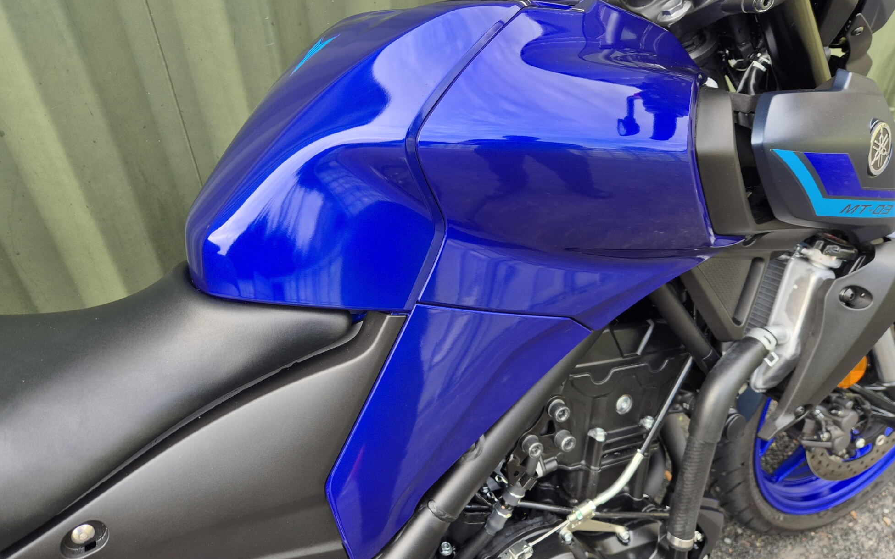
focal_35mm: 25
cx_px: 444
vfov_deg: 49.2
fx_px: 610
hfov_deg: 72.5
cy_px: 251
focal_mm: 5.4
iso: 50
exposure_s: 1/180
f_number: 1.8
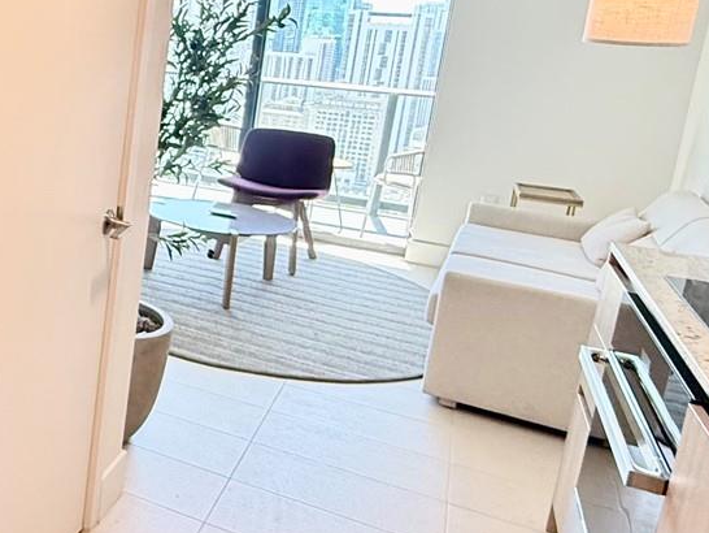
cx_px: -49
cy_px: 186
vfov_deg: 34.9
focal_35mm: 41
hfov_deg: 38.7
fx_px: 840
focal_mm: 2.22
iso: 320
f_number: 2.2
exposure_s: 1/120
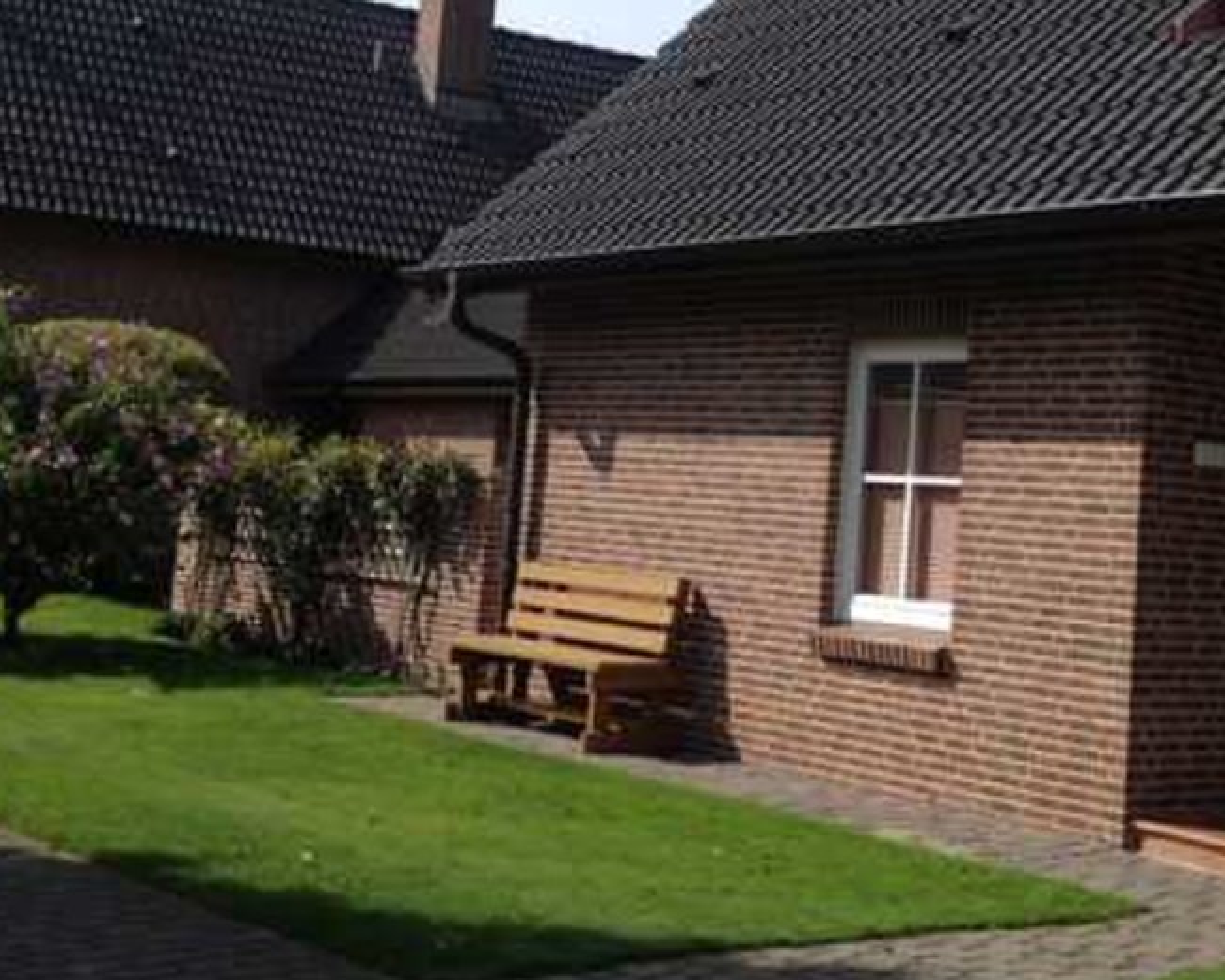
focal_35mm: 63
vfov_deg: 24.1
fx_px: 2284
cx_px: 798
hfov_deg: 29.8
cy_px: 327
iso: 50
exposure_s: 1/1727
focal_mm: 4.28
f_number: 2.4
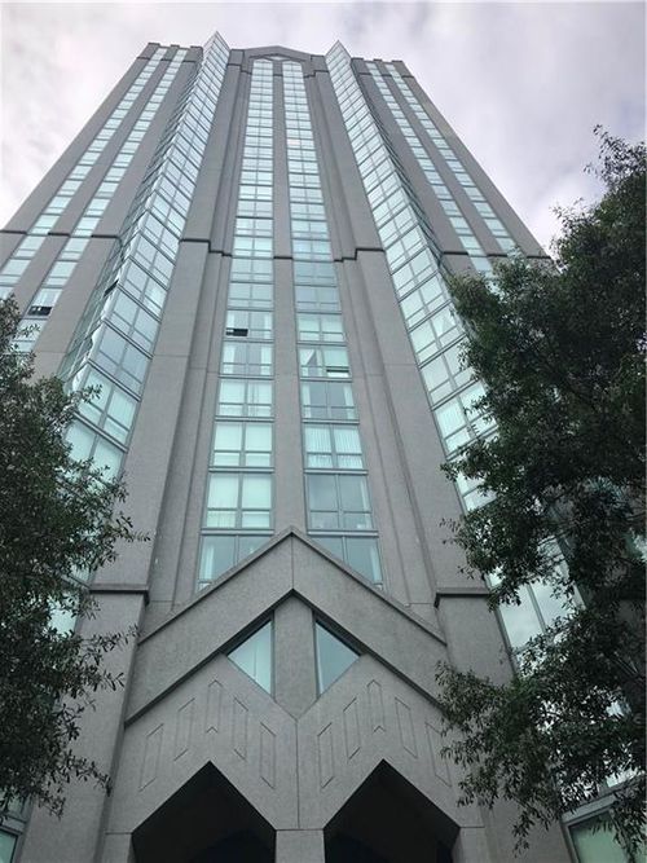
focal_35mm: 28
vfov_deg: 63.5
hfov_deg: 49.7
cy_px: 432
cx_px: 324
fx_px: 698
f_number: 1.8
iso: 20
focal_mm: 4
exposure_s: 1/704
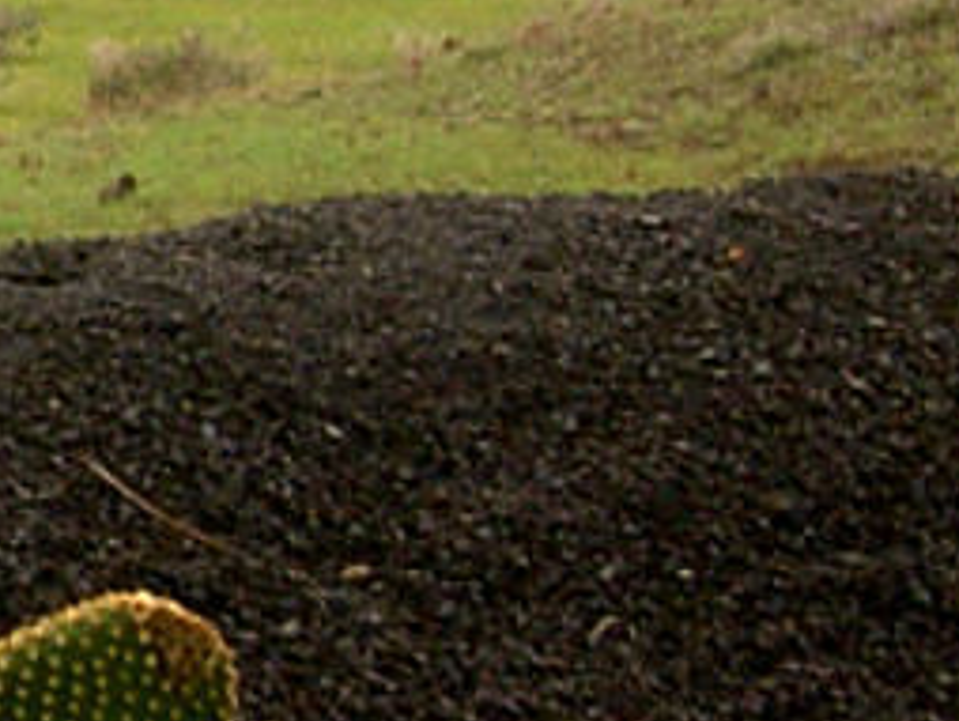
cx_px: -706
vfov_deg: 4.2
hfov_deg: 5.5
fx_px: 9816
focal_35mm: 354
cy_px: 245
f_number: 4.2
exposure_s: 1/80
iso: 50
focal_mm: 12.4
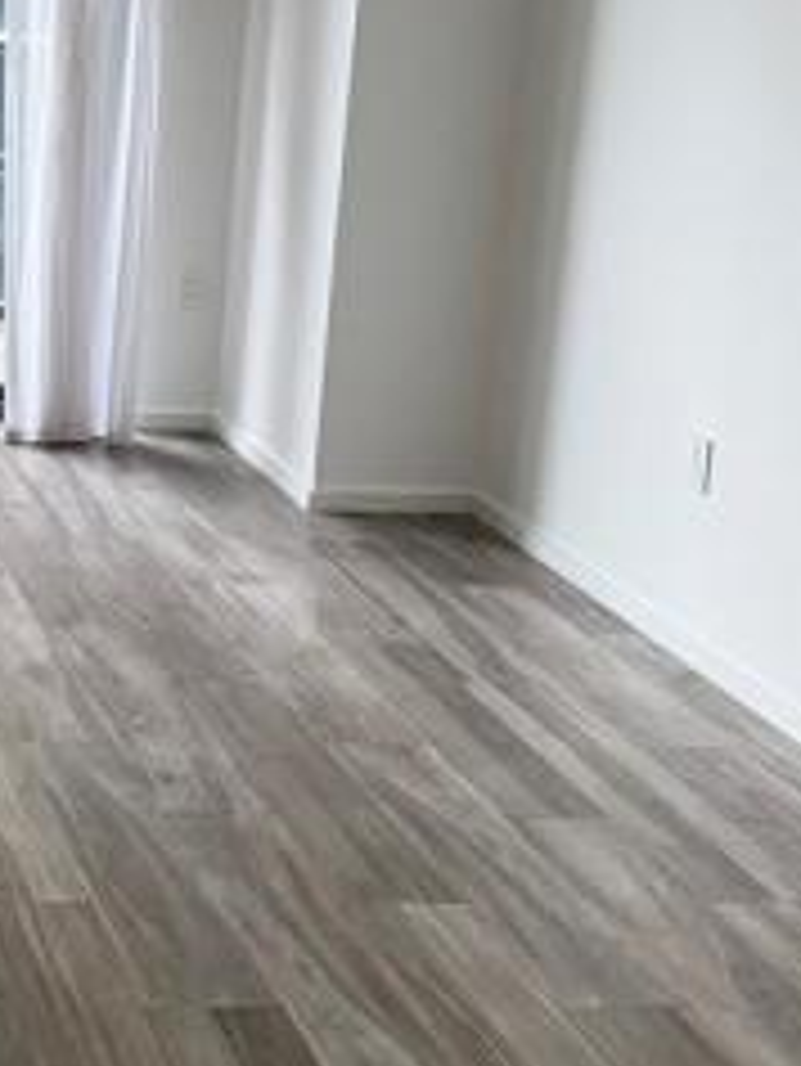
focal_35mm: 73
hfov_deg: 19.0
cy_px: 346
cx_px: -184
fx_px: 2250
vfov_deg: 26.5
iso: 160
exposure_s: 1/120
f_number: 1.78
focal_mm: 6.76
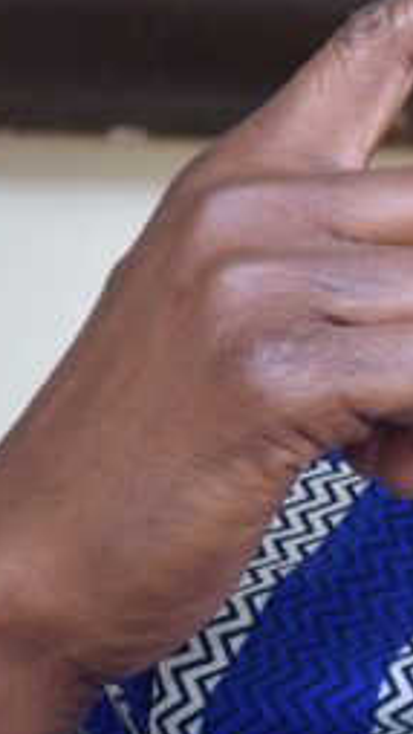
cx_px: 771
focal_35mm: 232
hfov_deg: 5.2
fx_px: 4514
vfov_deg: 9.3
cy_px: 201
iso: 800
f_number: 4.8
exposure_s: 1/250
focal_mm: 52
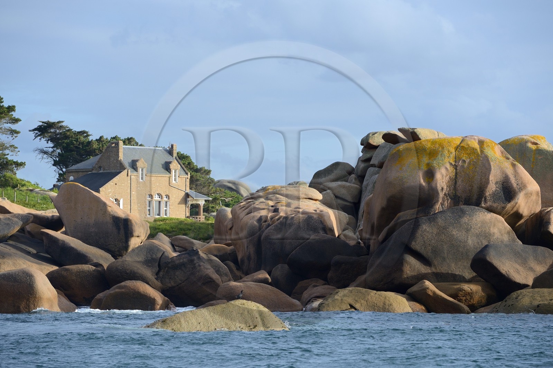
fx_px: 2609
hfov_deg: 12.1
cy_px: 184
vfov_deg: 8.1
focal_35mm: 170
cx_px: 276
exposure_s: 1/1000
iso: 400
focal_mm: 170
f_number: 6.3
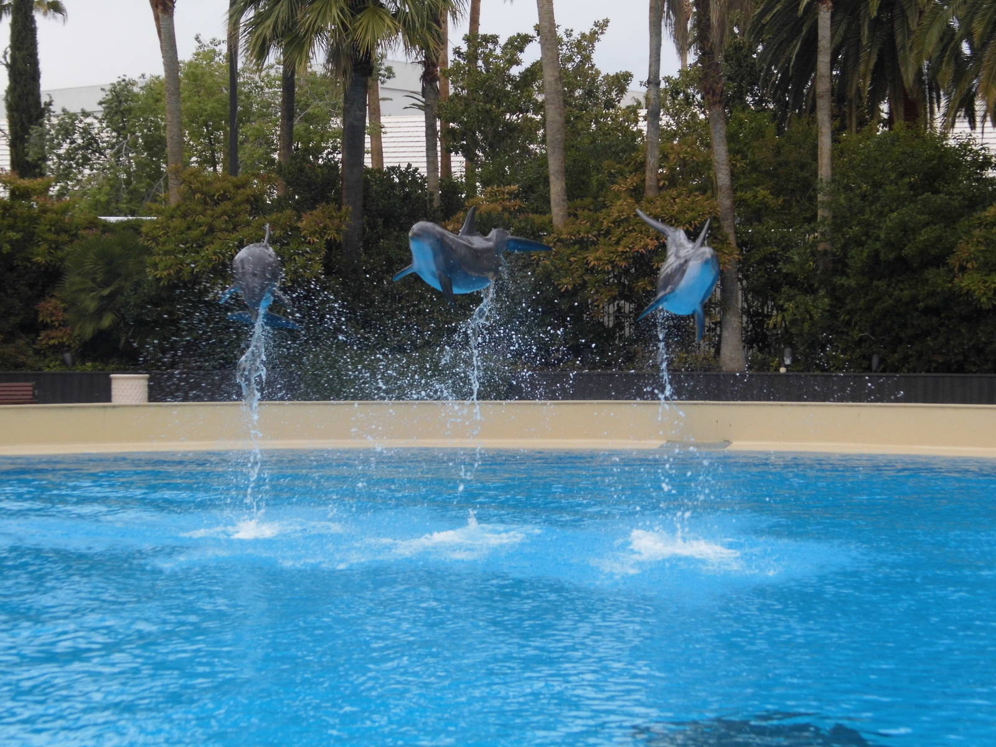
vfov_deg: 18.2
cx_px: 498
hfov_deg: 24.1
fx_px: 2331
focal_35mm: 81
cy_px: 374
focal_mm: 14.6
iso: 100
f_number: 4.2
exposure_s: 1/200
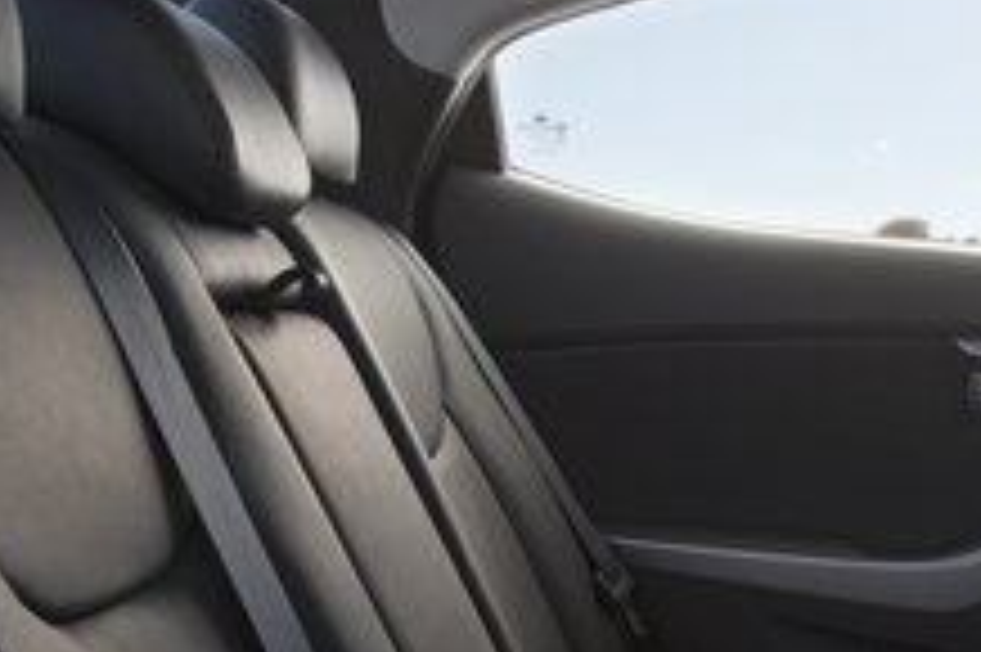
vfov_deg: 19.4
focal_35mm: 66
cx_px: 652
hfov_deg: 30.3
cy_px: 782
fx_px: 1797
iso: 100
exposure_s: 1/15
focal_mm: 24
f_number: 11
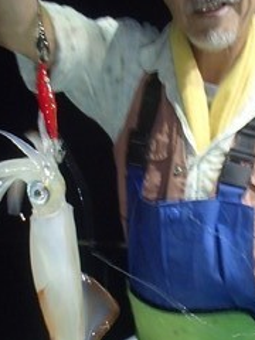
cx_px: 180
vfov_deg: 34.3
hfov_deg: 25.9
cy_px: 178
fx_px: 550
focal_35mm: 56
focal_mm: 5
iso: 400
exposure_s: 1/30
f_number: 3.9
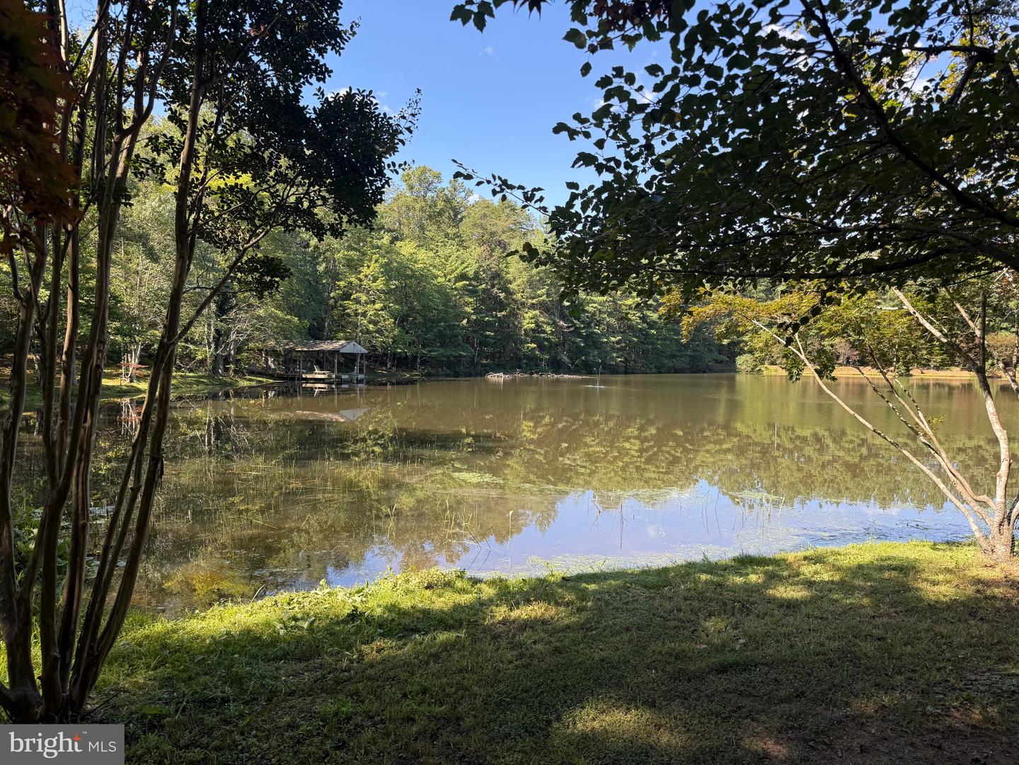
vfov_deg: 56.8
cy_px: 382
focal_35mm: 24
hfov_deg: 71.6
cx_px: 510
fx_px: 706
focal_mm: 6.76
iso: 80
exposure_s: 1/722
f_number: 1.78
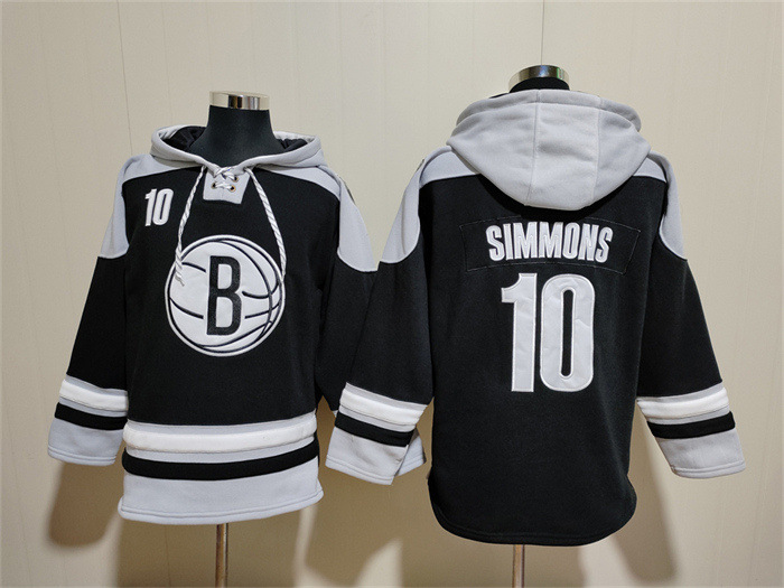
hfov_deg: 69.4
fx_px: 566
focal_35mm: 25
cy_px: 294
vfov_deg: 54.9
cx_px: 392
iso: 515
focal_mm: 5.42
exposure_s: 1/33.3
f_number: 1.89
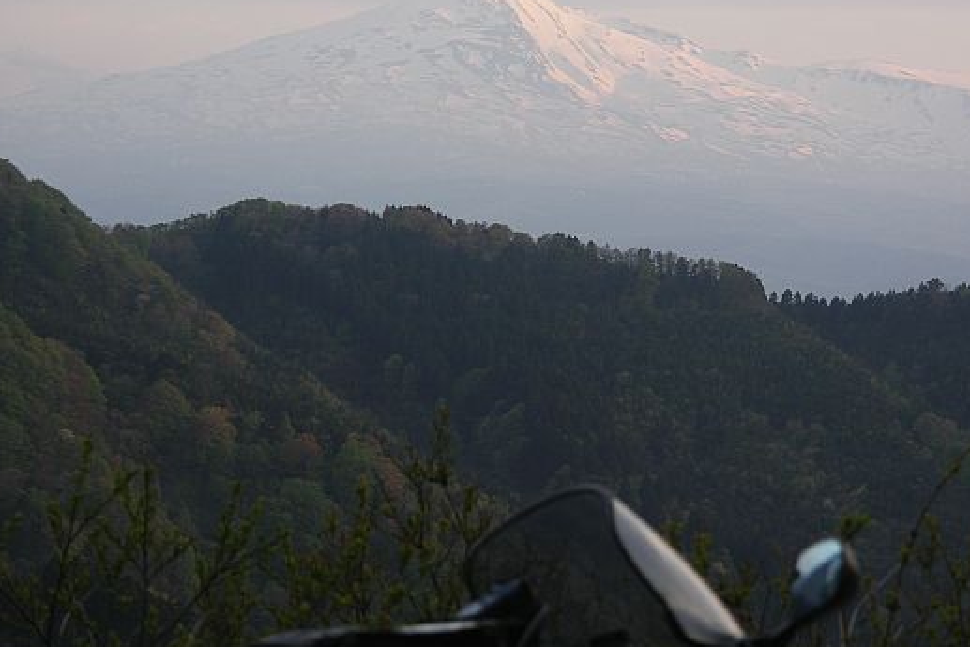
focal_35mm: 188
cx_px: 570
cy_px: 276
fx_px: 5067
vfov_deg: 7.3
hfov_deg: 10.9
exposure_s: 1/200
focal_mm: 37.7
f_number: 3.2
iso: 80
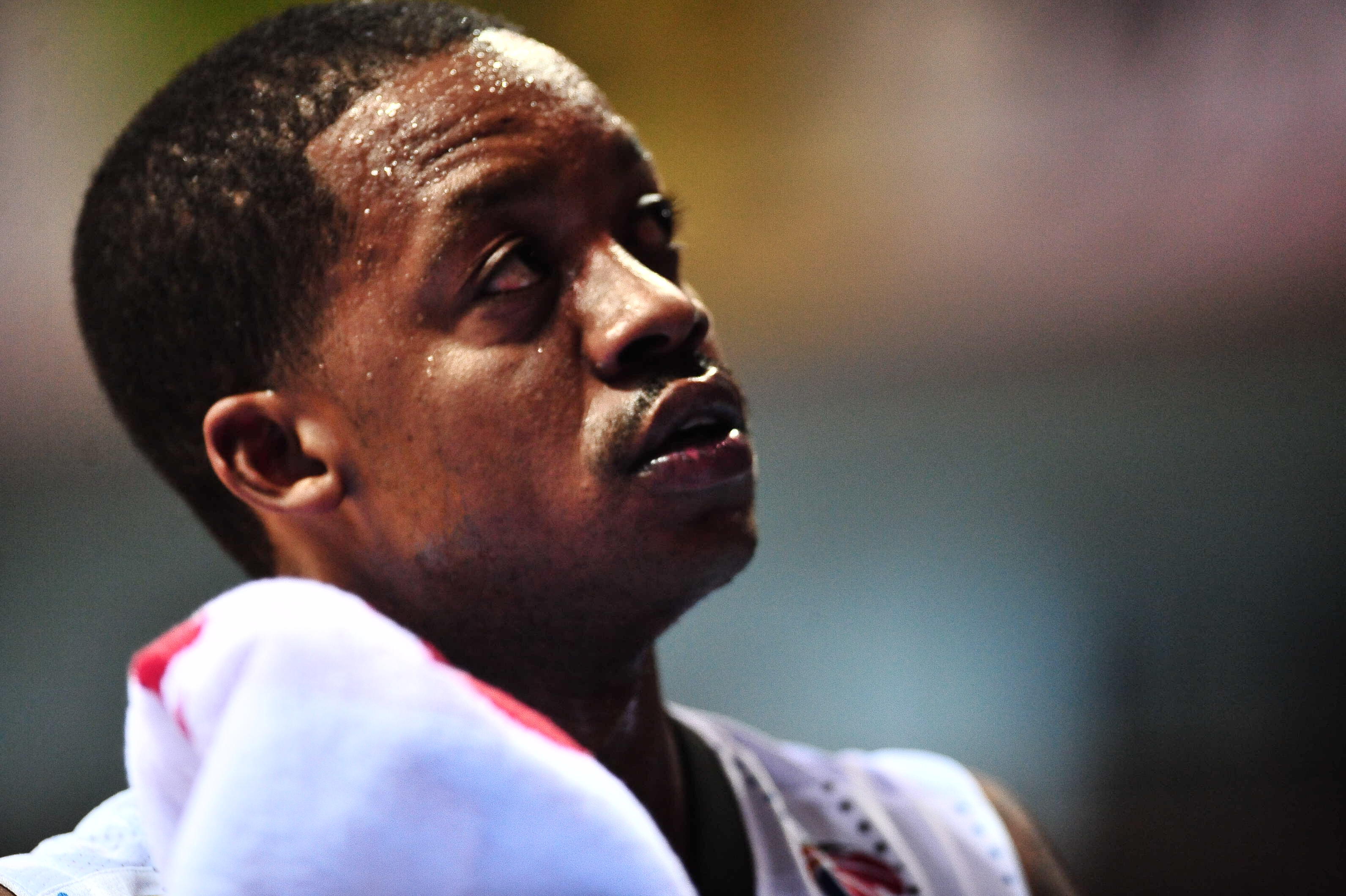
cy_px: 448
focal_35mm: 300
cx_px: 673
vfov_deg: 4.6
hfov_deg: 6.9
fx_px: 11211
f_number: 2.8
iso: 3200
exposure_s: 1/800
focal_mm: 300
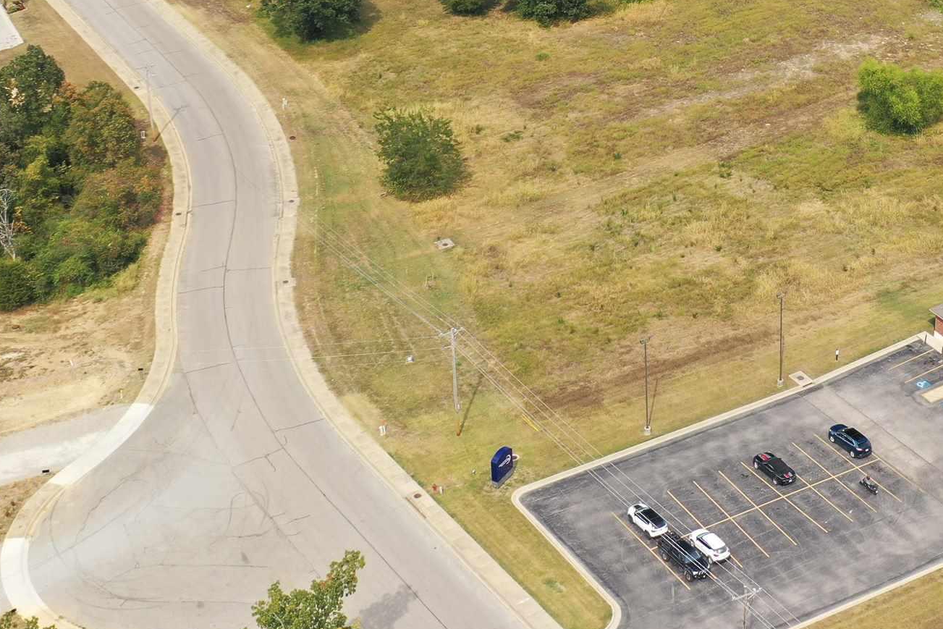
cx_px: 685
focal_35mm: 66
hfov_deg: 30.1
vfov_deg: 19.9
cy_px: -32
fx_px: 1729
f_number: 3.2
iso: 100
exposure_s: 1/30
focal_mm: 10.26
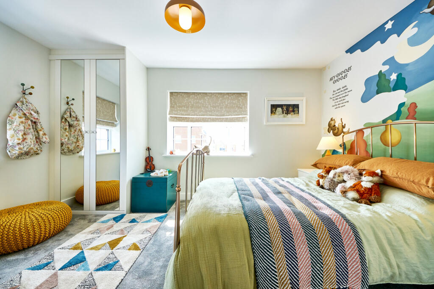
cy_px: 144
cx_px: 217
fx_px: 145
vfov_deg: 90.0
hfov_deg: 112.6
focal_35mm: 12
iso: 320
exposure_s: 1/25
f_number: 8
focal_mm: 8
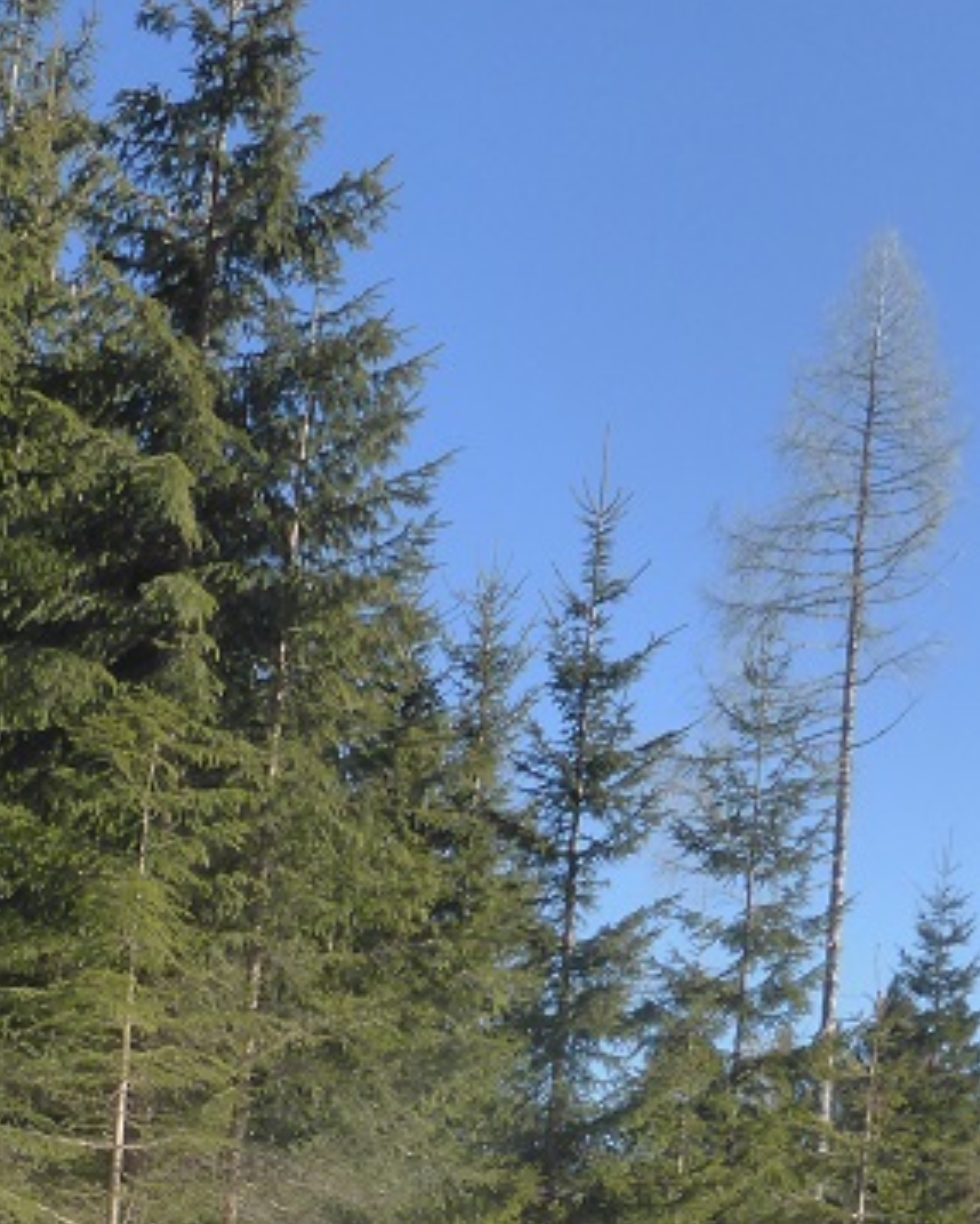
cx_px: 295
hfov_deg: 21.8
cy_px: 1197
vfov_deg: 25.9
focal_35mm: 70
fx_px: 2536
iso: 200
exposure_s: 1/640
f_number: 5
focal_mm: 4.3
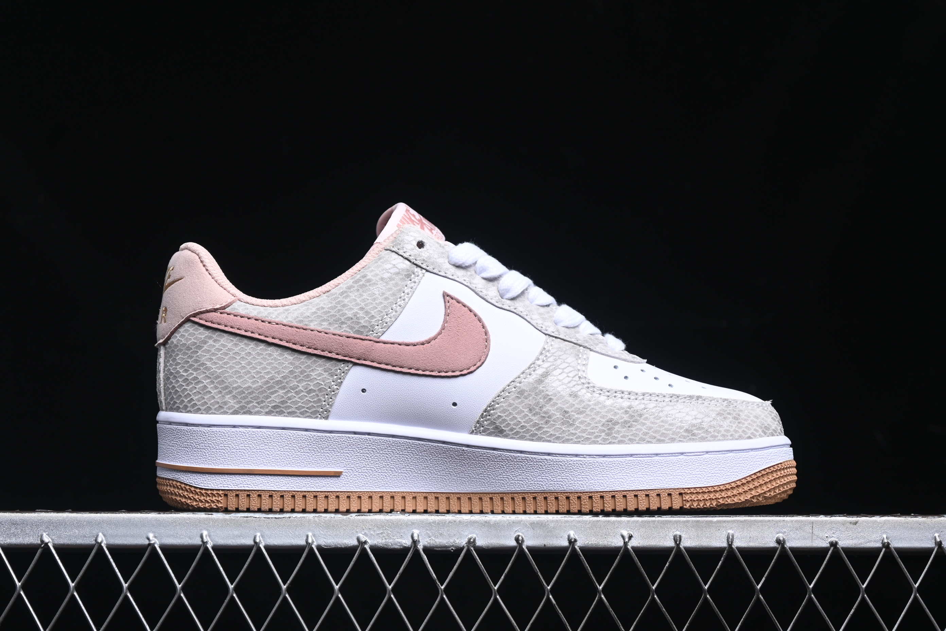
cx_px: 473
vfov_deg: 18.2
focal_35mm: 75
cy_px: 316
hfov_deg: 27.0
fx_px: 1971
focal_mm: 50
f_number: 6.3
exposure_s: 1/60
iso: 160
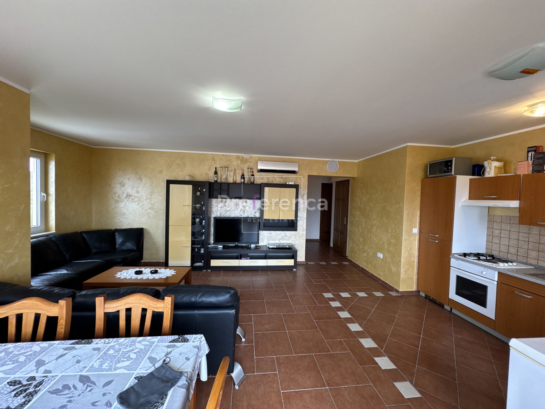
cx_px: 272
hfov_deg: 102.1
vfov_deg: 85.7
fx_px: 220
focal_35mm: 14
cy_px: 204
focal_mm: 2.22
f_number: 2.2
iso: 125
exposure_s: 1/100
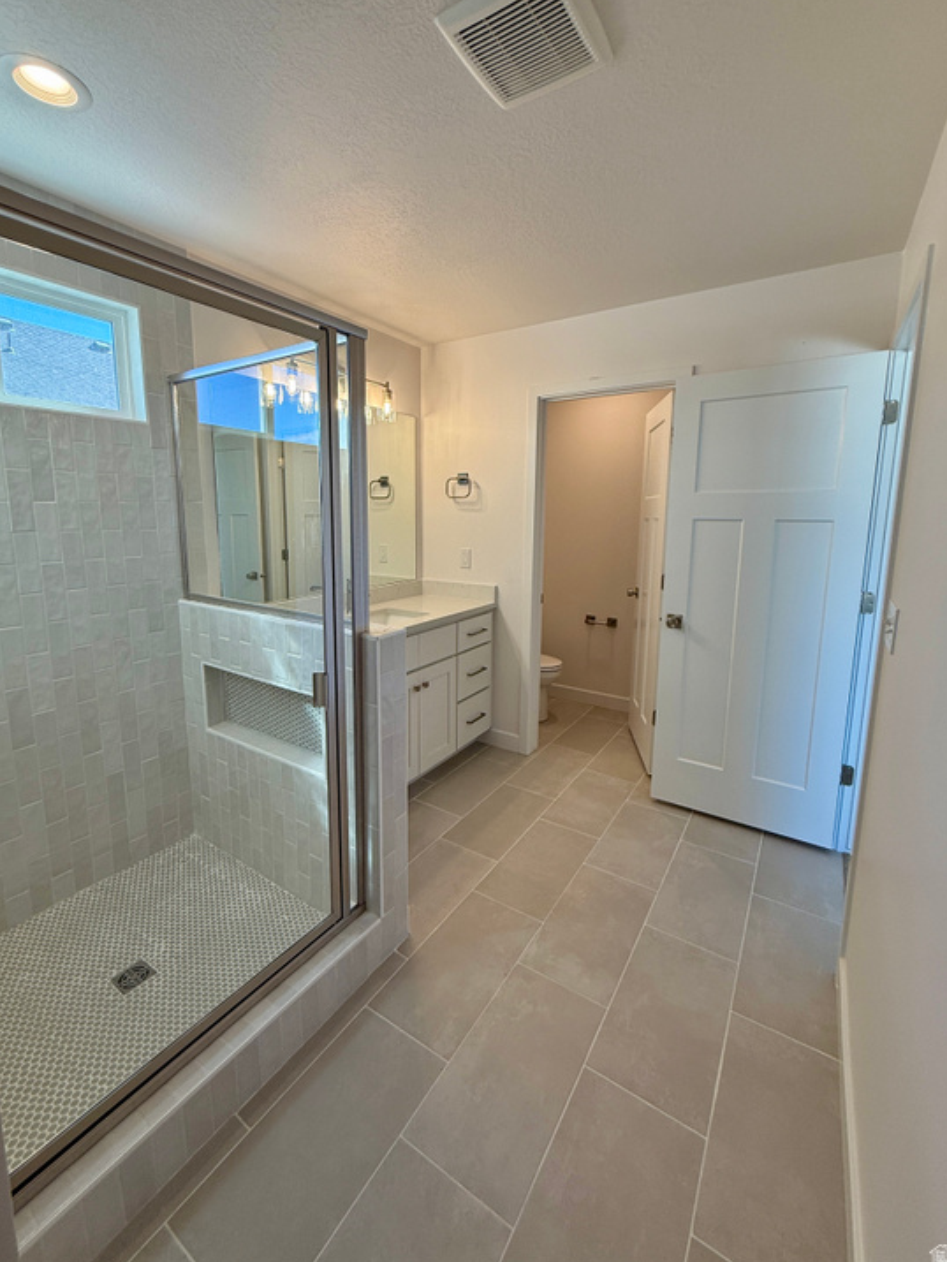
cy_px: 595
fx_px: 547
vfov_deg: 98.1
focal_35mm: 15
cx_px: 451
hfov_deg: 81.7
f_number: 2.2
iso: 64
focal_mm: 2.22
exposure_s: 1/147
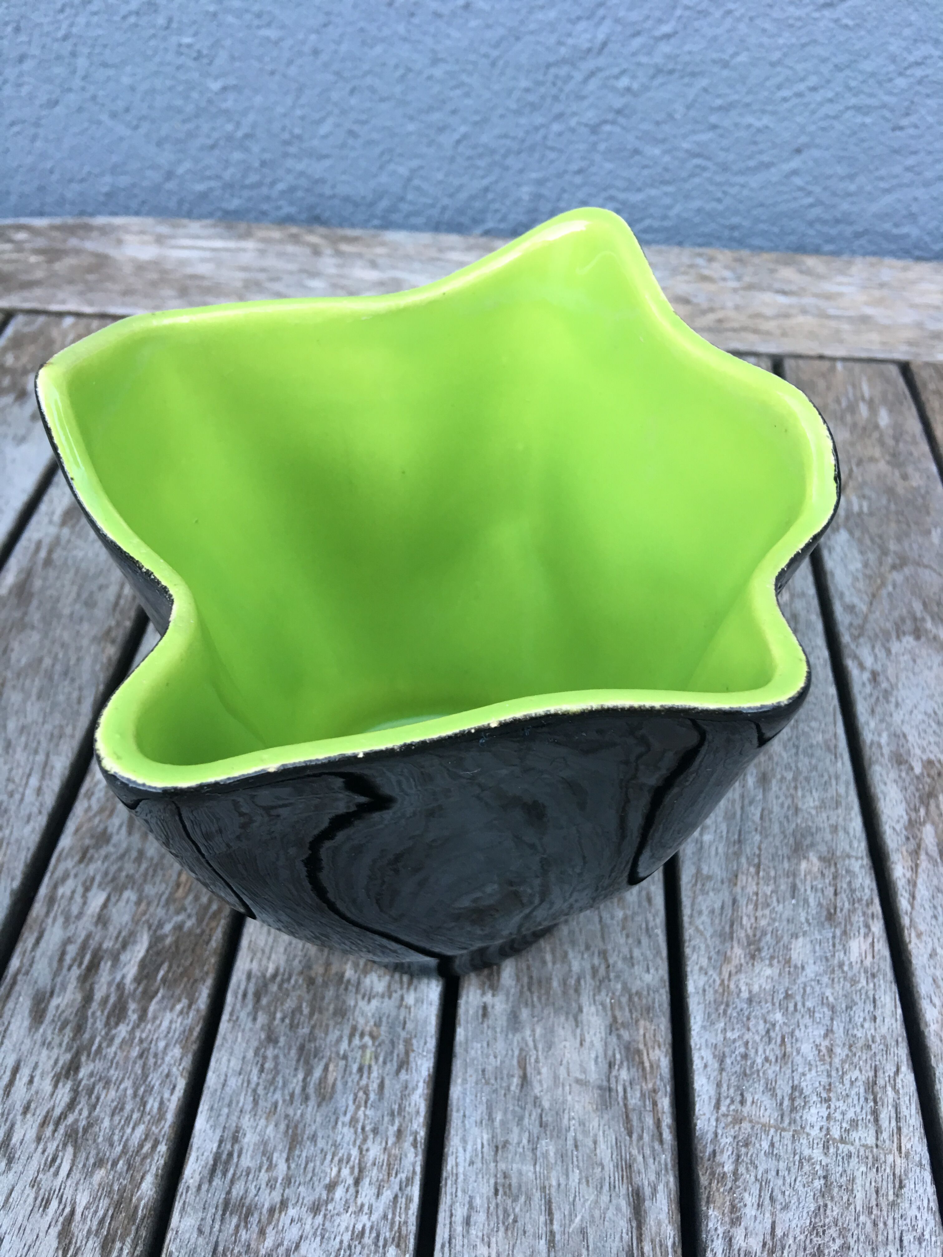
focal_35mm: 29
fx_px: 1053
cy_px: 628
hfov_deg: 48.2
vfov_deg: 61.7
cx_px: 472
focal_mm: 4.15
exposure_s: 1/17
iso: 32
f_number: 2.2
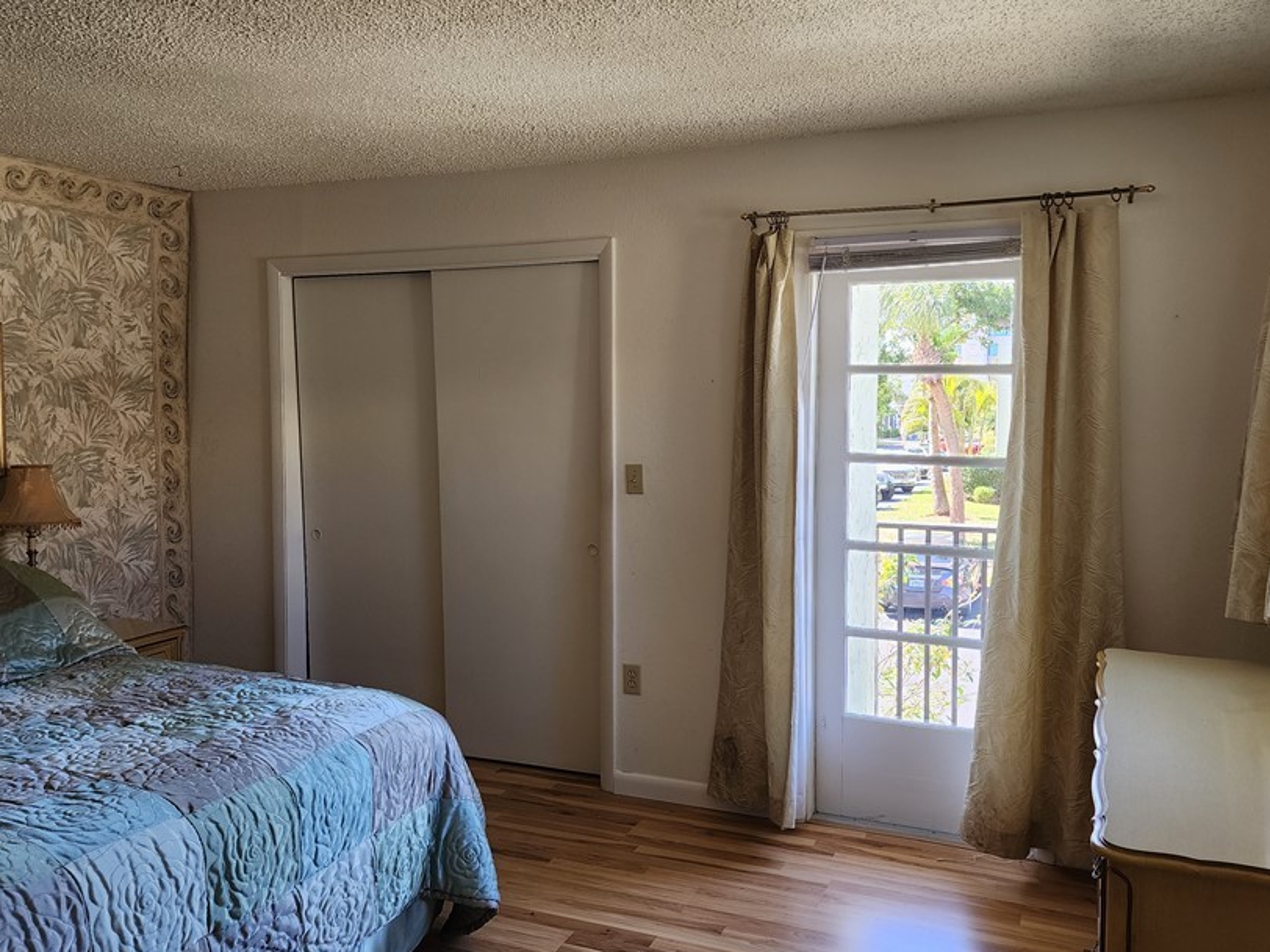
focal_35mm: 29
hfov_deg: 61.7
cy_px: 467
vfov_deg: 48.2
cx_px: 638
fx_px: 1064
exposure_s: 1/180
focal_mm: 6.4
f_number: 1.8
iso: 125
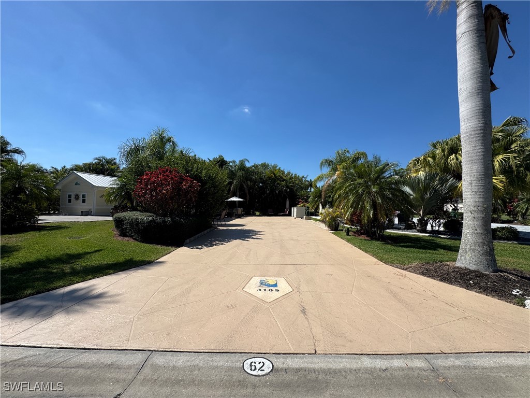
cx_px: 265
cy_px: 199
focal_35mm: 14
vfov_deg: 85.7
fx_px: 214
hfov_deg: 102.1
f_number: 2.2
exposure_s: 1/2494
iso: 50
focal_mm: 2.22
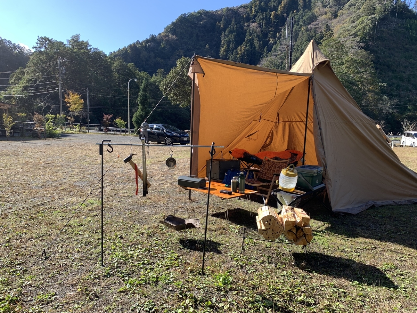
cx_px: 208
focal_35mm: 26
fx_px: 313
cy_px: 156
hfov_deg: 67.3
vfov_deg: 53.1
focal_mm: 4.25
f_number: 1.8
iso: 25
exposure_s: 1/324
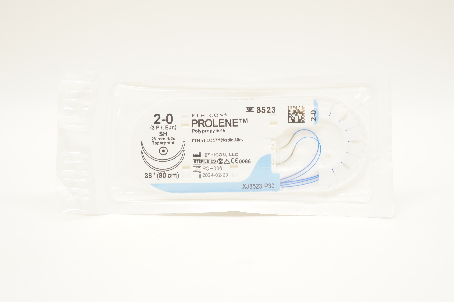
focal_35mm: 40
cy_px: 151
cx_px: 227
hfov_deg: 48.0
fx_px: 510
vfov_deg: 32.9
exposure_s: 1/40
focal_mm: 27
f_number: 5.6
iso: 400
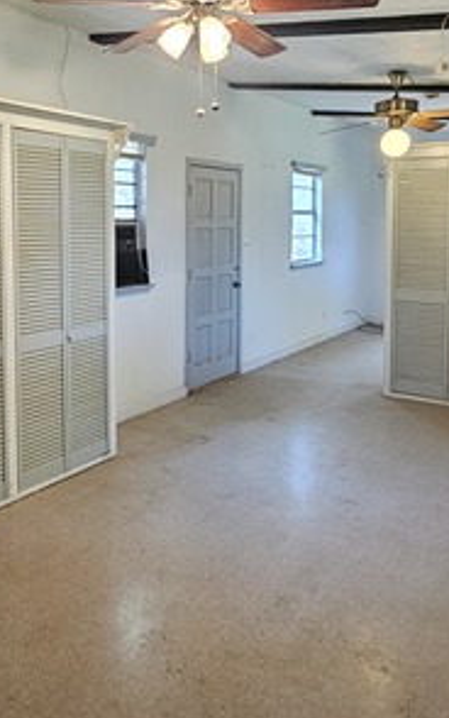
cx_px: 127
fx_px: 587
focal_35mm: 30
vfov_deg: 62.0
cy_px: 269
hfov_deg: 41.0
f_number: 2.2
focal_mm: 2.2
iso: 400
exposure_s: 1/60
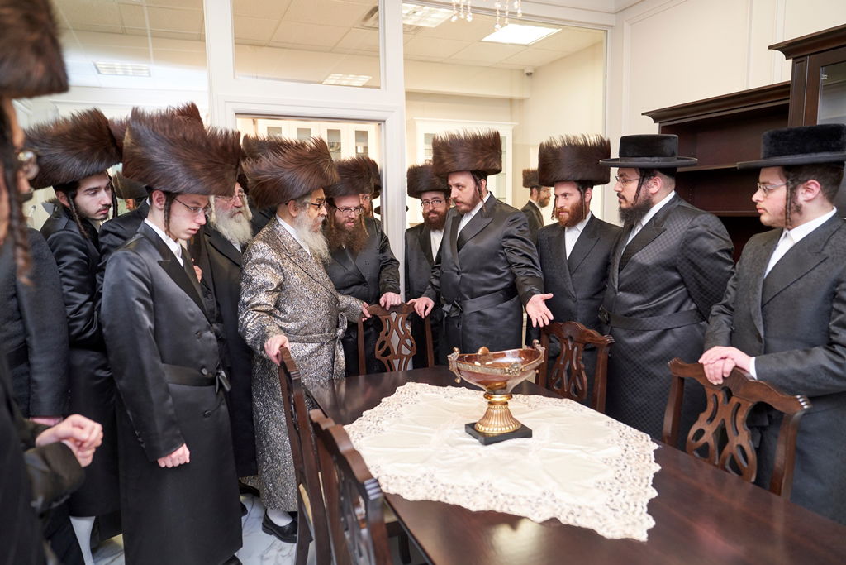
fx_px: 564
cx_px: 423
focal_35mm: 24
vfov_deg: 53.1
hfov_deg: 73.7
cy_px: 282
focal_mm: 24
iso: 800
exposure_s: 1/125
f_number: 2.8
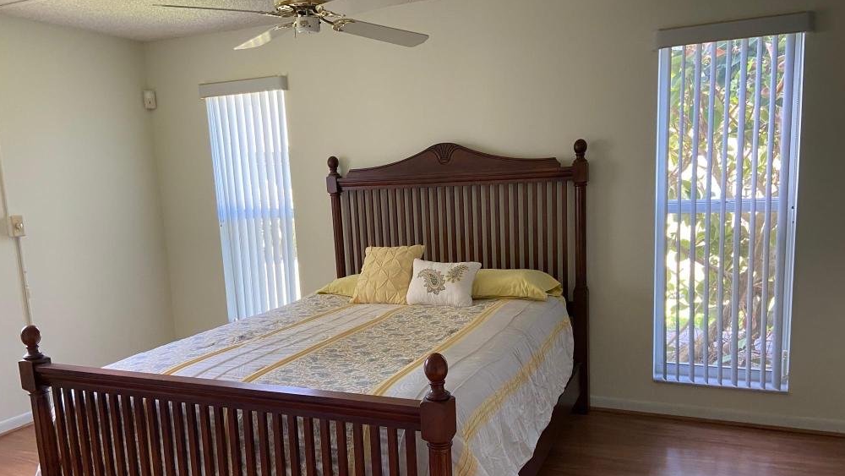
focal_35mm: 29
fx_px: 650
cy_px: 294
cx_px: 428
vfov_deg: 40.0
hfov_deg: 66.1
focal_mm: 4.25
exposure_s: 1/60
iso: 200
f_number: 1.8
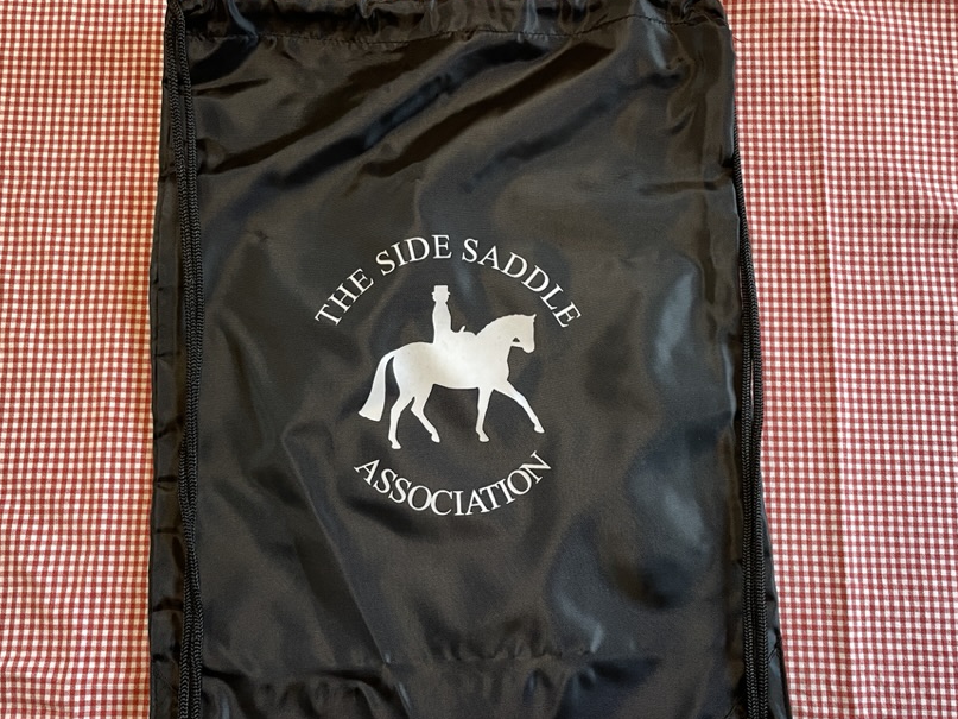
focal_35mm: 33
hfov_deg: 55.3
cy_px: 402
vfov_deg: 42.9
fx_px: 913
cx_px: 448
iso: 160
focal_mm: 4.2
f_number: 1.6
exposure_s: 1/60
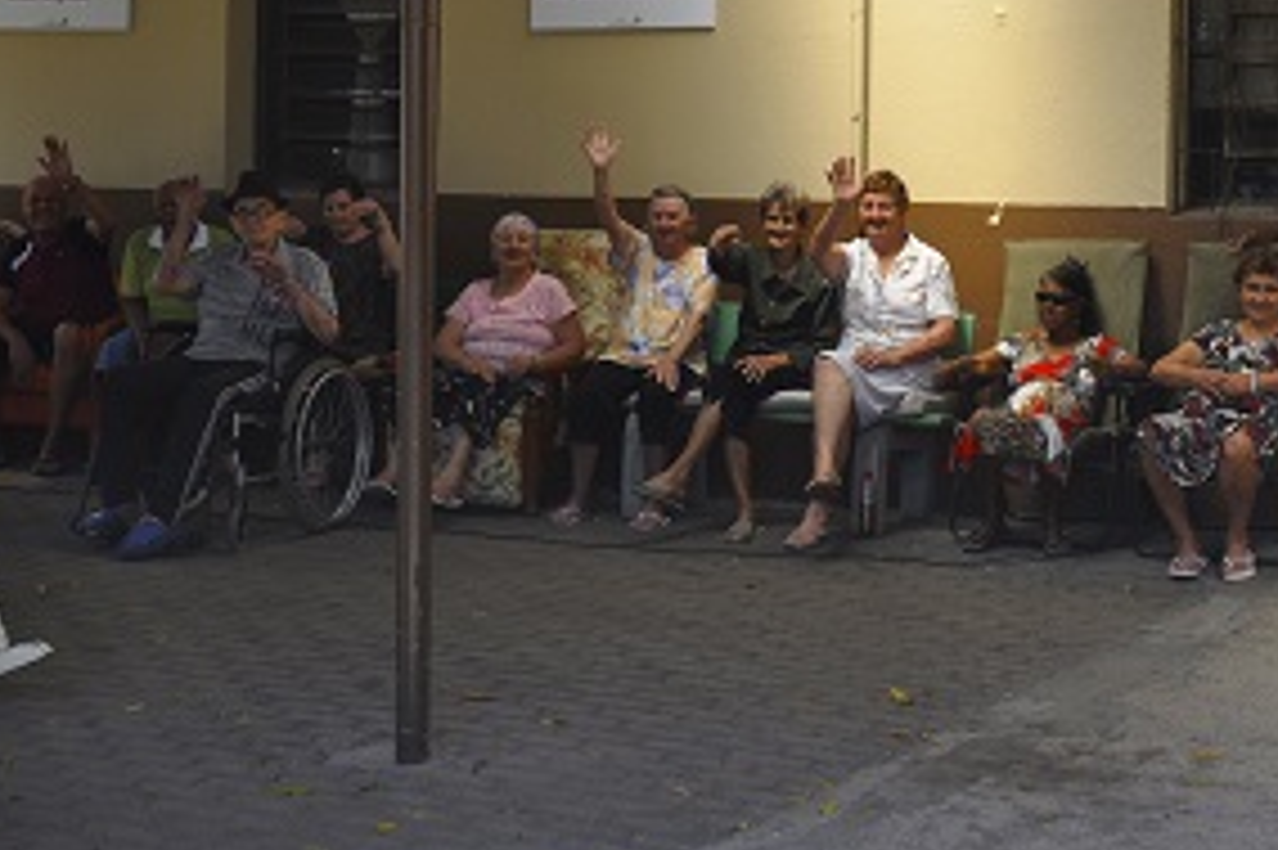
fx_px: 2696
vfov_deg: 17.8
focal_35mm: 76
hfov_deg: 26.6
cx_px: 720
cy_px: 216
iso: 200
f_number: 6.3
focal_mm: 24
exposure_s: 1/160
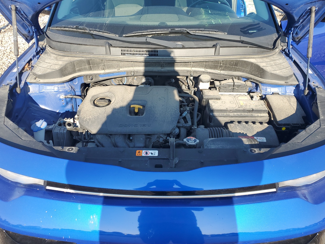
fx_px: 254
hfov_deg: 65.3
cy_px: 125
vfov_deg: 51.4
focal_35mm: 27
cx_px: 166
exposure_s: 1/714
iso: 50
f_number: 1.5
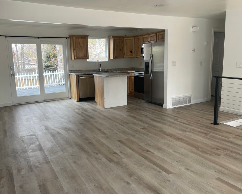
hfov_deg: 62.1
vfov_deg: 51.5
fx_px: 201
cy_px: 92
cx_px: 113
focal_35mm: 28
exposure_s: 1/121
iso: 80
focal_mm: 5.1
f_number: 1.6
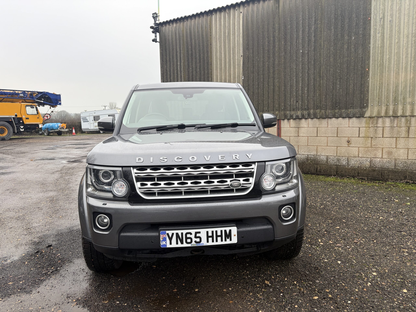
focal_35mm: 26
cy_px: 156
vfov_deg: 53.1
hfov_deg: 67.3
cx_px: 208
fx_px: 312
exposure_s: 1/286
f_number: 1.6
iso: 40
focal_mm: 5.96
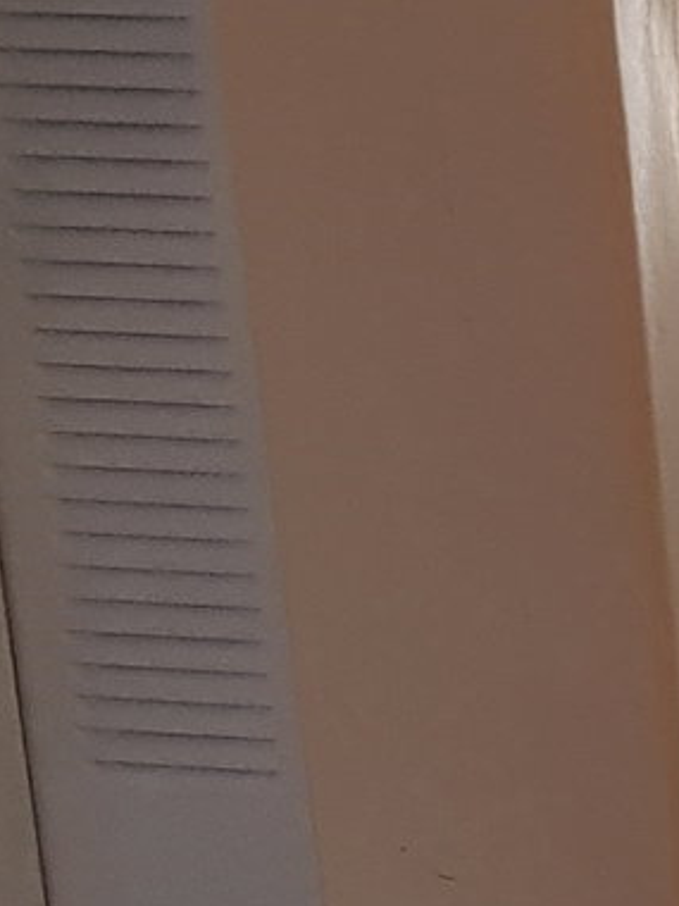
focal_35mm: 146
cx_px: 1468
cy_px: 652
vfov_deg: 13.5
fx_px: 3818
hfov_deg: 9.4
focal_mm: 4.2
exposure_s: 1/50
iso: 200
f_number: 1.7
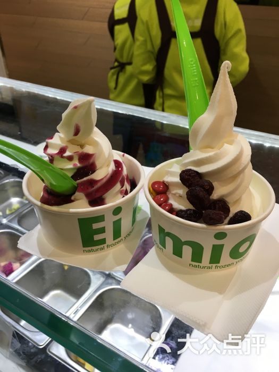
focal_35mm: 29
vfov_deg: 61.7
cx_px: 140
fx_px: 312
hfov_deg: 48.2
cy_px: 186
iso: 32
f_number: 2.2
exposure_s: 1/33
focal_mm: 4.15
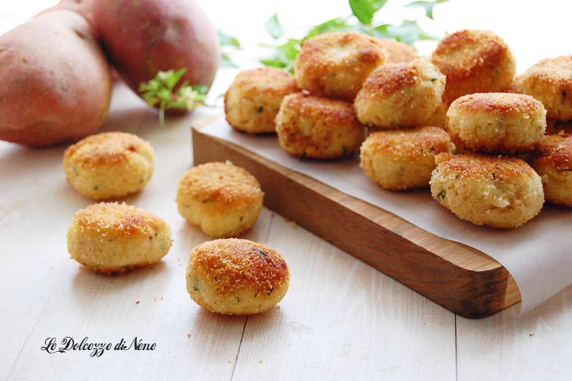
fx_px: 1310
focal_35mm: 82
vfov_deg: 16.5
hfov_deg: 24.6
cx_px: 286
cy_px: 190
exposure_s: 1/60
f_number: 5.6
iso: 800
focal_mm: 55
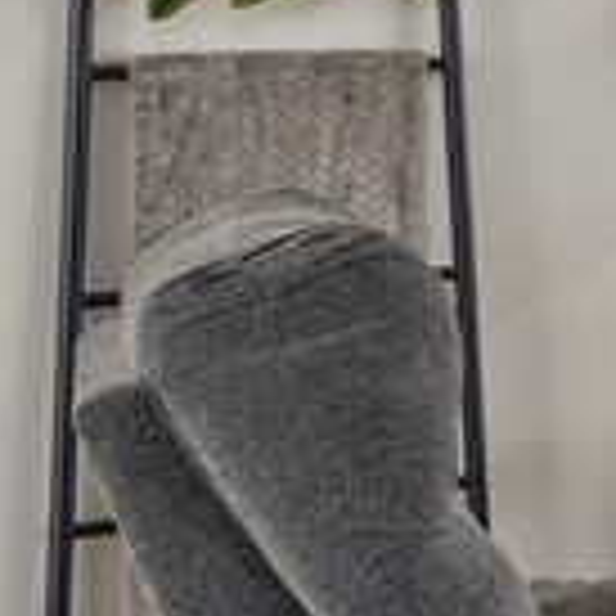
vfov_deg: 13.0
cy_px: -54
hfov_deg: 8.3
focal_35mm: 131
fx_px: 2645
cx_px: 2361
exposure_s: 1/10
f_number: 8
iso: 500
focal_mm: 13
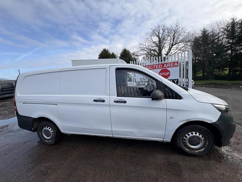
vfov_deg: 85.7
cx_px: 121
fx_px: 98
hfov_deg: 102.1
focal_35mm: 14
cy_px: 91
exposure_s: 1/944
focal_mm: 2.22
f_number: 2.2
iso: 40
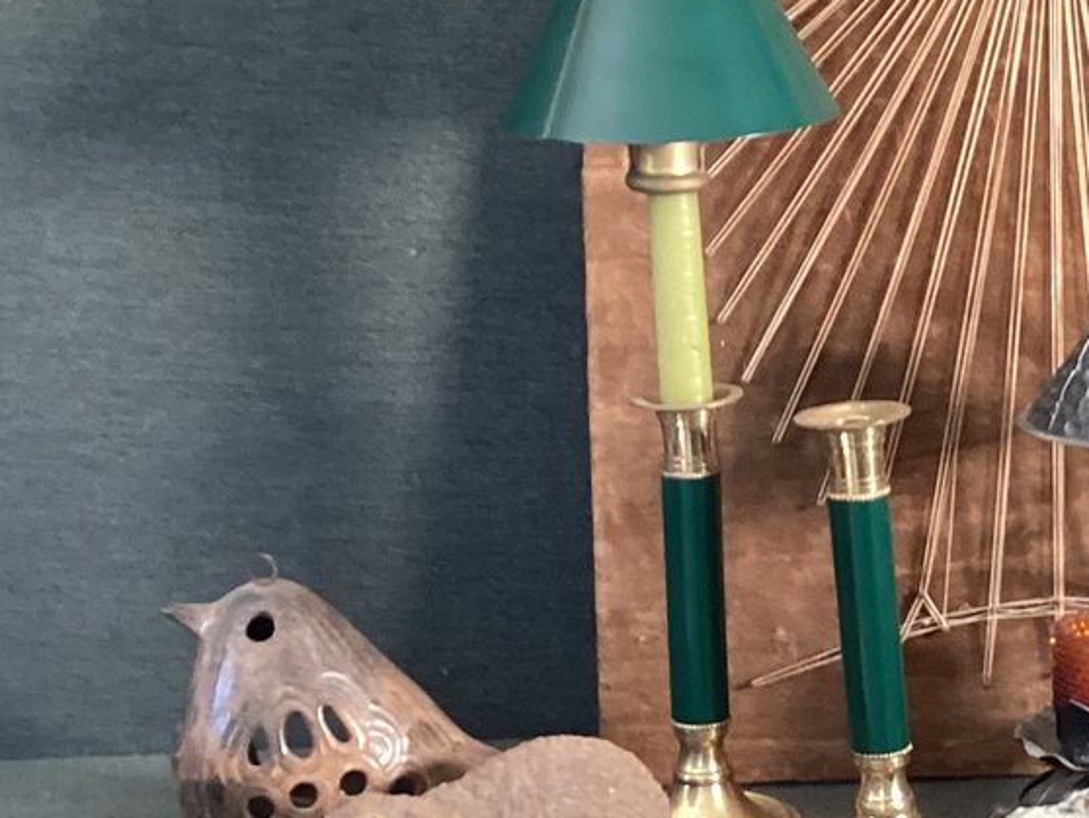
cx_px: 1072
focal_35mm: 84
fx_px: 2644
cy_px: 458
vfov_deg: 17.6
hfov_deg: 22.4
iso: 250
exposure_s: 1/50
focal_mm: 3.3
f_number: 2.4
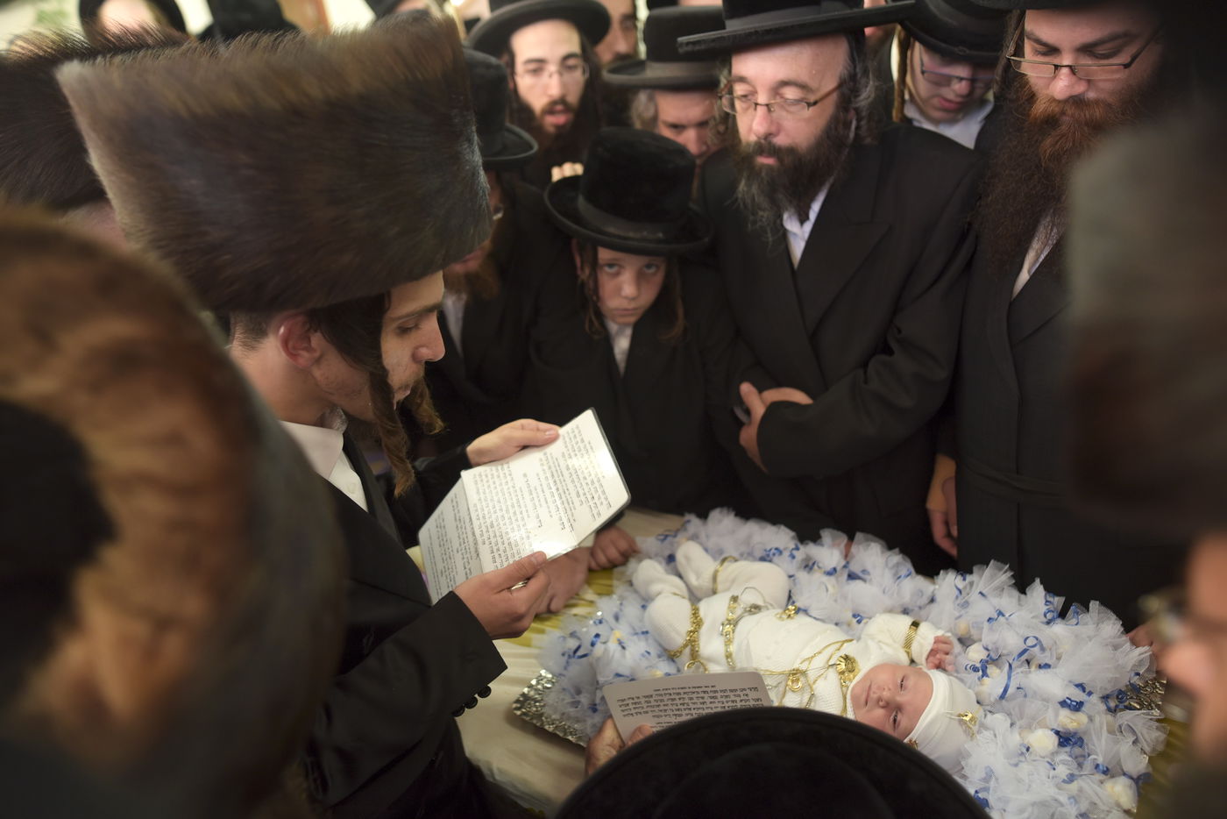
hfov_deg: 73.7
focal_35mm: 24
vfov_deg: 53.2
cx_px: 614
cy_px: 410
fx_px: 818
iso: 800
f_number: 2.2
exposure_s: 1/160
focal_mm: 24
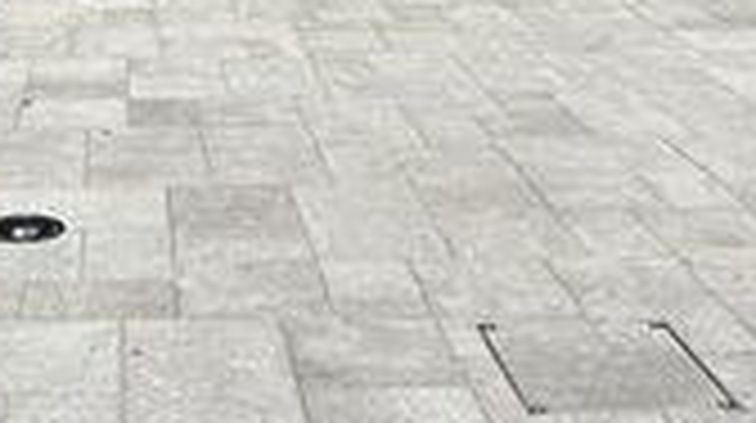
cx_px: 302
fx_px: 1522
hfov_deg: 27.8
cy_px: -225
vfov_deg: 14.7
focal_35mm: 76
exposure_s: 1/6993
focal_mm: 5.96
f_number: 1.6
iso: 50
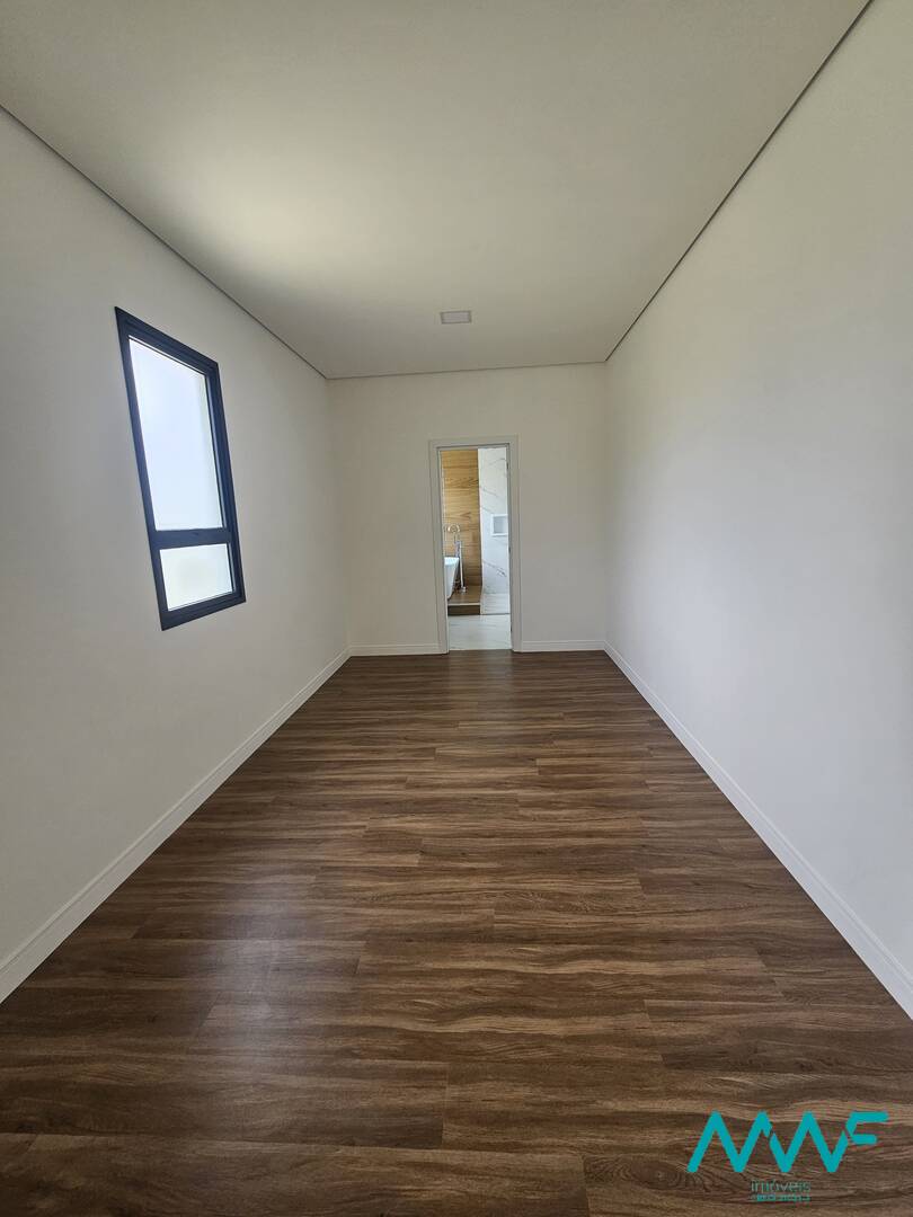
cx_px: 456
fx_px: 457
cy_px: 608
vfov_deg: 106.2
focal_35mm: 13
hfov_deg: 89.9
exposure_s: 1/120
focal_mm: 2.2
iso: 80
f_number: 2.2
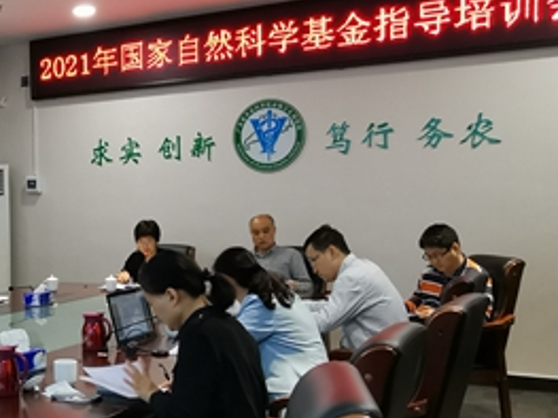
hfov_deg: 35.3
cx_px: -21
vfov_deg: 30.1
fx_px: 773
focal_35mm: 48
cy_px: 261
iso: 200
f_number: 2.2
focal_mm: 2.23
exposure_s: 1/36
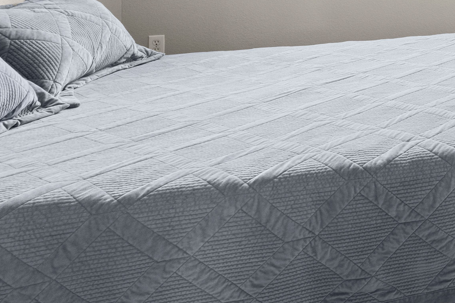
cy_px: -120
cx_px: 657
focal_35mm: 49
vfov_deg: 23.4
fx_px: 619
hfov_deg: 28.6
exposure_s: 1/4
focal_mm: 16
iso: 640
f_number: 8
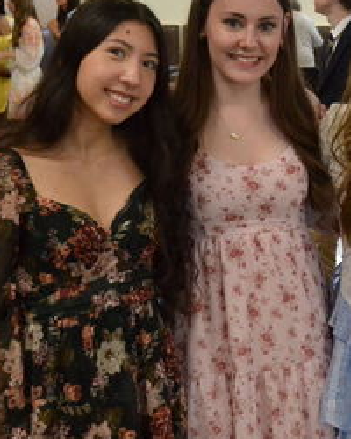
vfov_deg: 23.0
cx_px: 348
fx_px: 1078
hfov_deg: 18.1
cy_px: 183
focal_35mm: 83
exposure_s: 1/320
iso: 3200
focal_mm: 24
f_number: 4
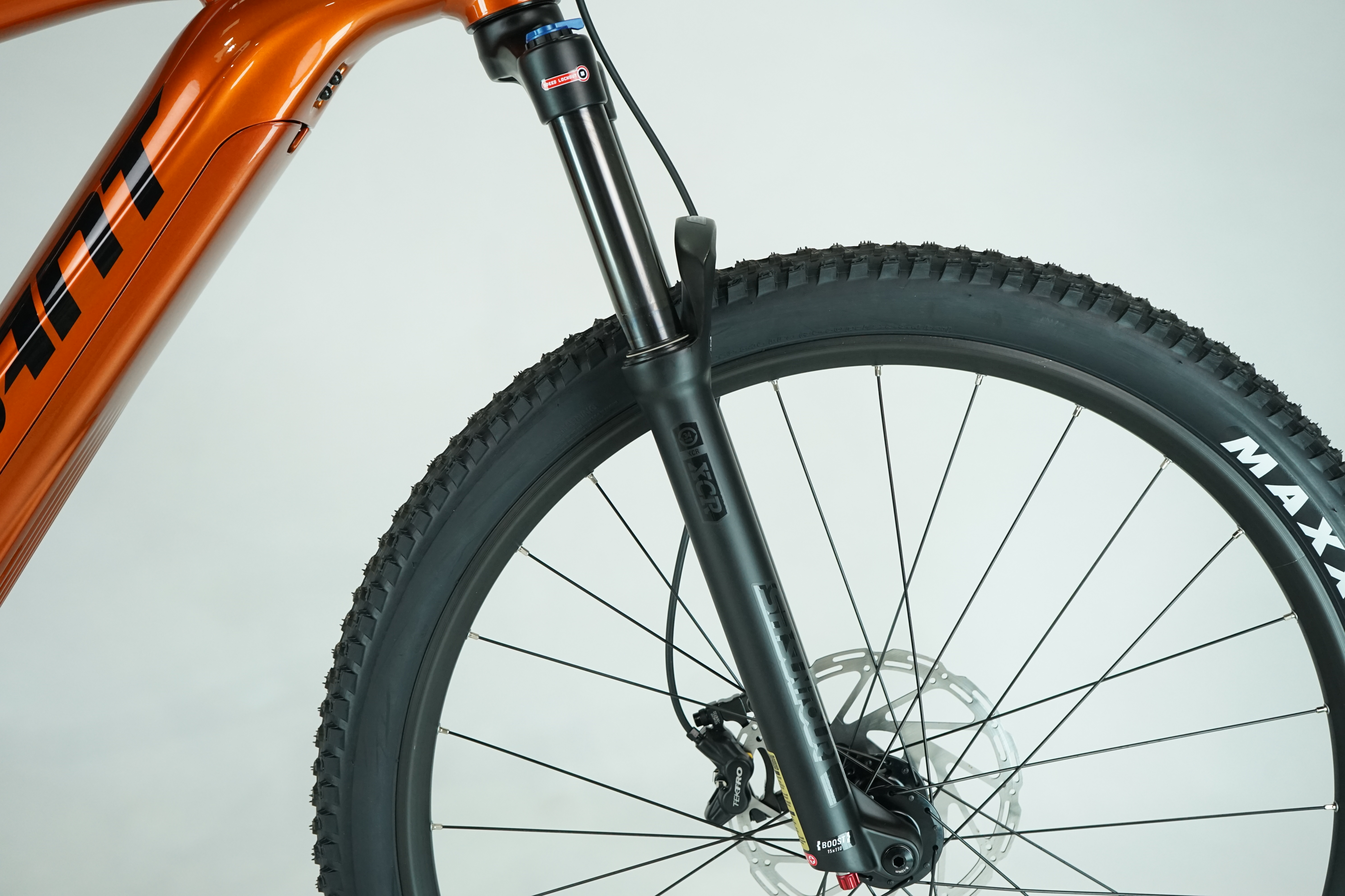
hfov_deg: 47.4
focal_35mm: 41
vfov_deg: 32.6
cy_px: 448
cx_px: 672
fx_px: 1532
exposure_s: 1/200
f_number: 5.6
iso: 1600
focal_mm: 41
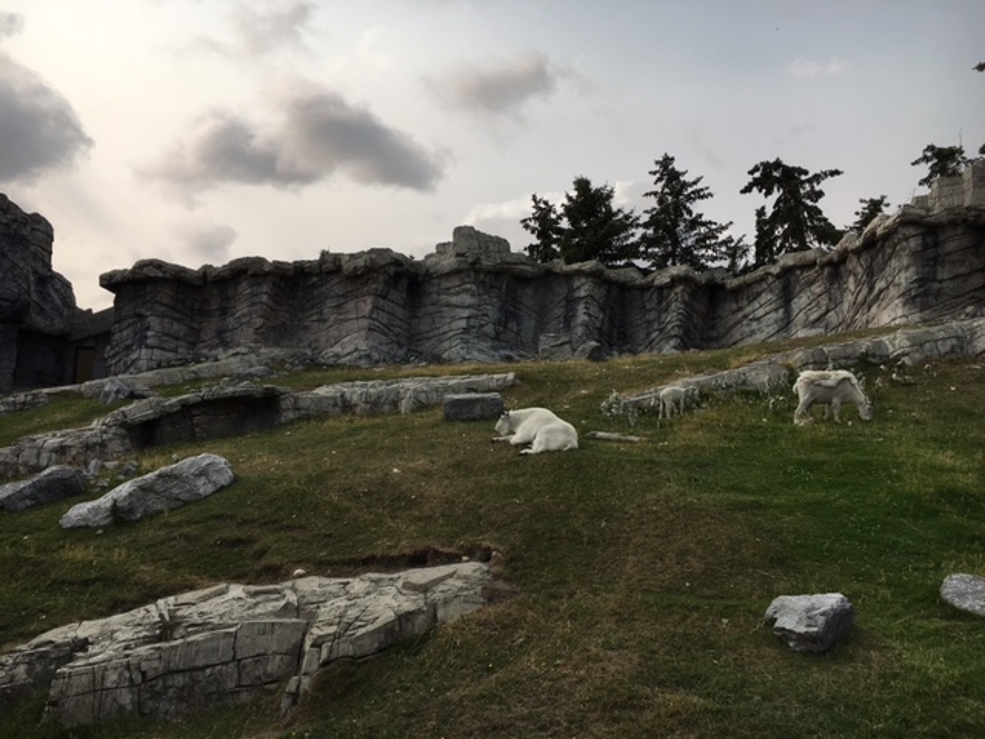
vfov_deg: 48.2
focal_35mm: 29
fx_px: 825
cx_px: 492
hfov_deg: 61.7
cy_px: 370
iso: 25
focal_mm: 4.15
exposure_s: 1/2137
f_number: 2.2
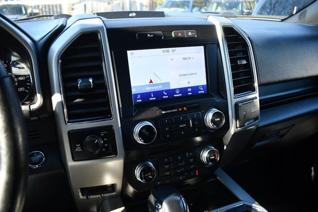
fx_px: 239
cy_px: 106
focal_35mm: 27
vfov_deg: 48.0
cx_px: 159
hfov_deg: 67.4
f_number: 3.5
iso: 450
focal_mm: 18
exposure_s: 1/250
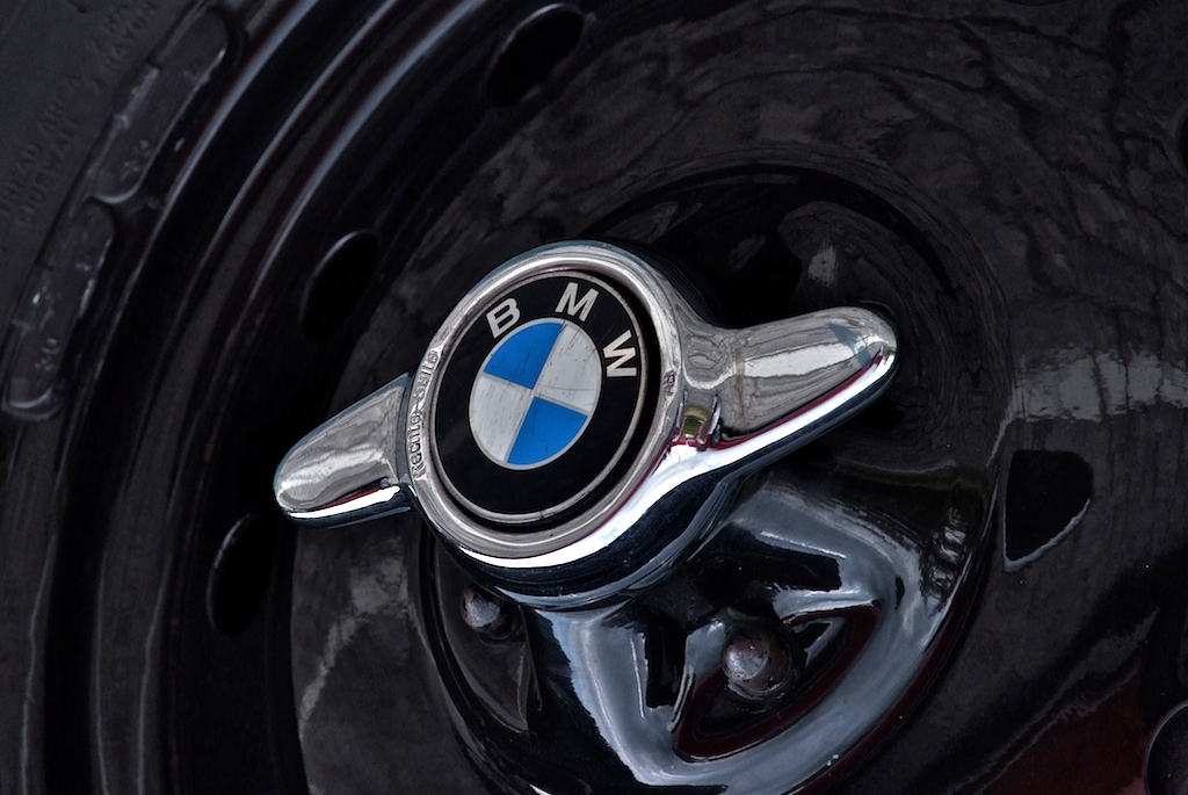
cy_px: 398
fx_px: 5946
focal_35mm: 180
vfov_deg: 7.6
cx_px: 594
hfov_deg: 11.4
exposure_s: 1/320
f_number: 9
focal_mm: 120
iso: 640
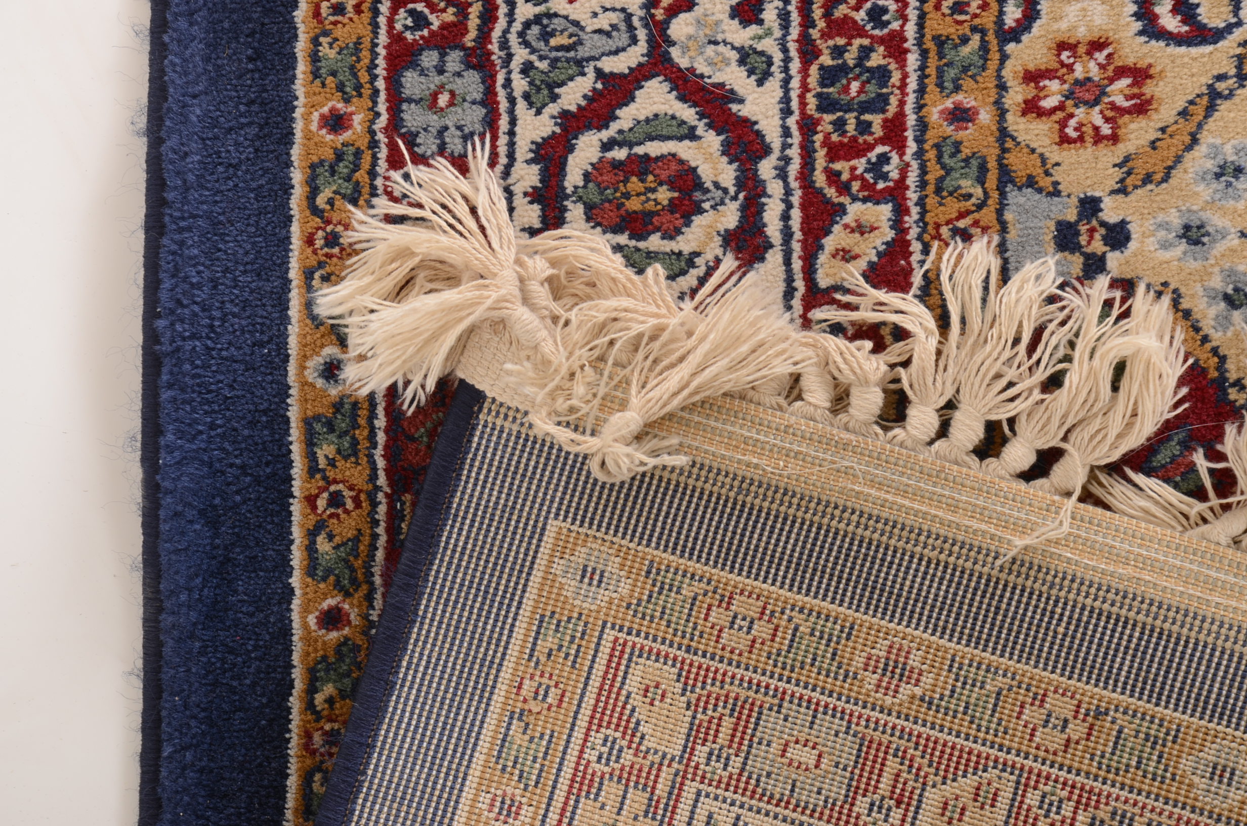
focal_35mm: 120
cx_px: 624
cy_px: 413
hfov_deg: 17.1
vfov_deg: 11.4
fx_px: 4148
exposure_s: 1/160
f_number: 11
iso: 125
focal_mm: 80
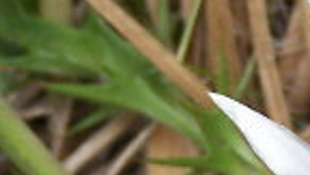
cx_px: 560
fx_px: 5836
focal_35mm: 710
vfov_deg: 1.7
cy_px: 467
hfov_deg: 3.0
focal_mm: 19.4
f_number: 3.2
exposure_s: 1/250
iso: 80
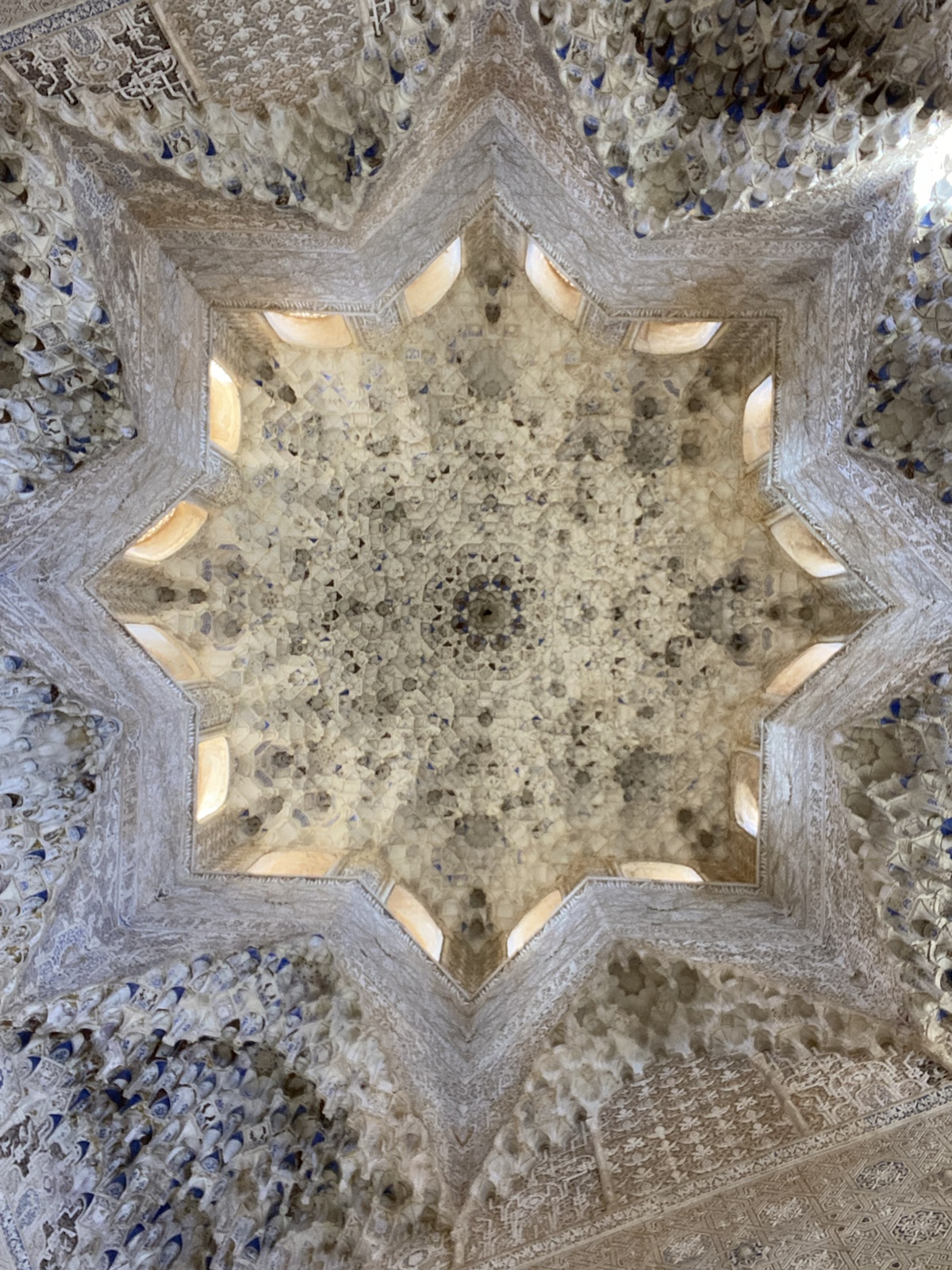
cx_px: 476
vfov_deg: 60.0
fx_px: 1100
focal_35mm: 30
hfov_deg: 46.8
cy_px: 635
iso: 250
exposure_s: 1/50
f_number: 2.2
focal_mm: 2.71
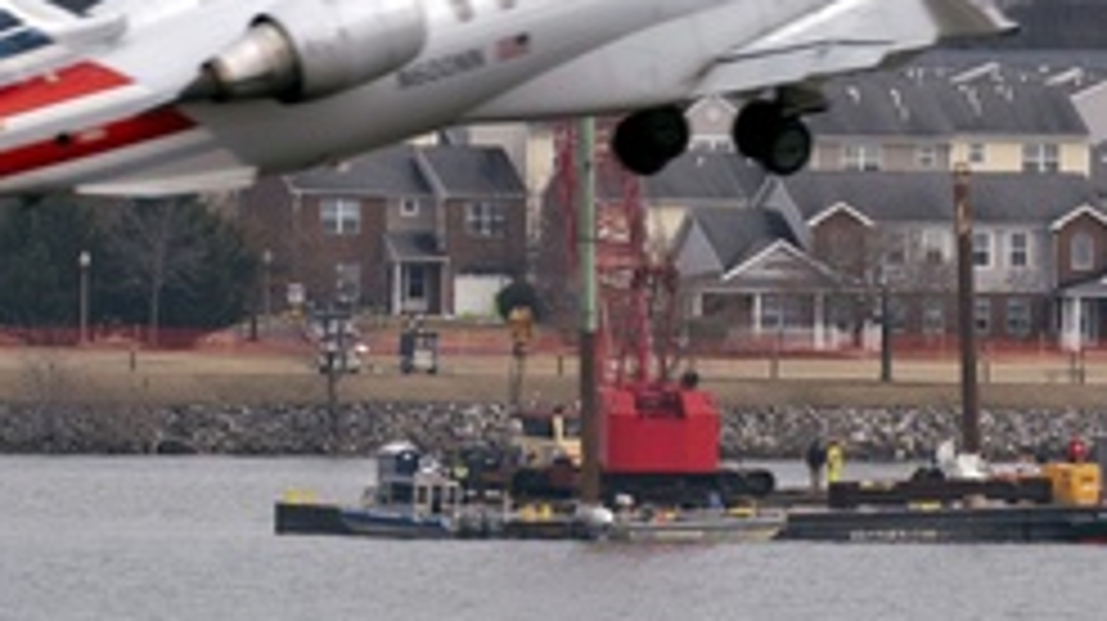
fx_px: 53769
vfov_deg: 0.7
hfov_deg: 1.2
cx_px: 810
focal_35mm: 1833
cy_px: -38
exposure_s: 1/500
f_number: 5.6
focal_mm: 840
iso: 250
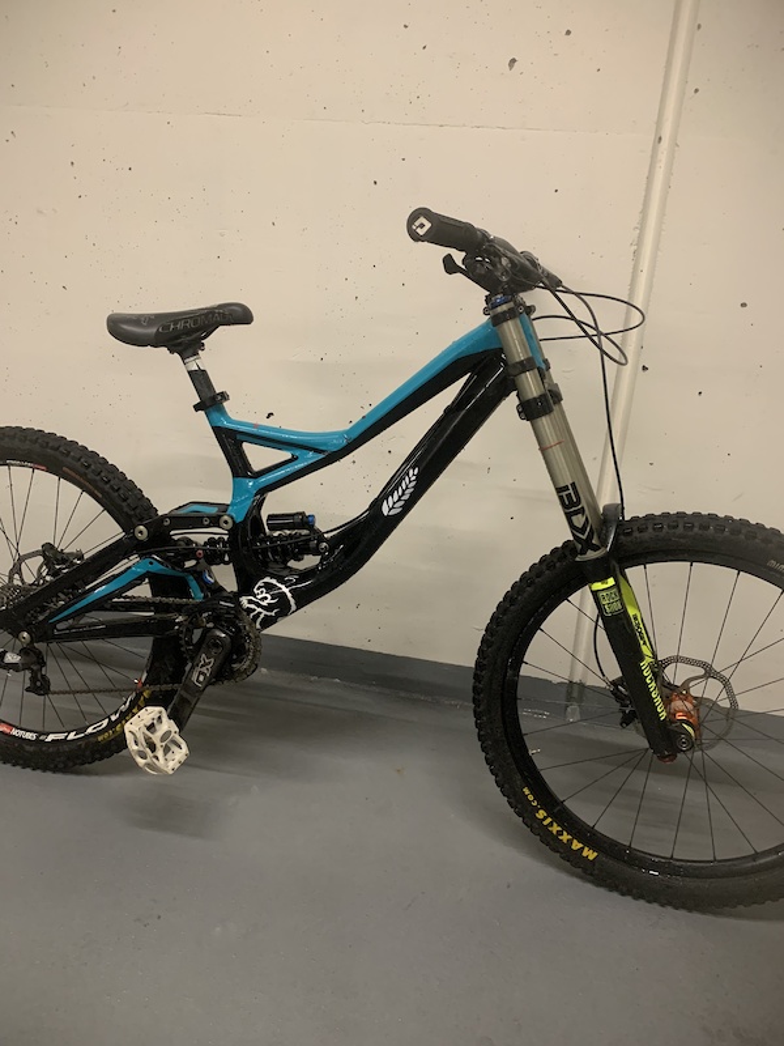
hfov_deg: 53.1
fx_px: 785
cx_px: 392
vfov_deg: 67.3
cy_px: 523
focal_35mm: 26
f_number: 1.8
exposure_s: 1/40
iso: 320
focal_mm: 4.25
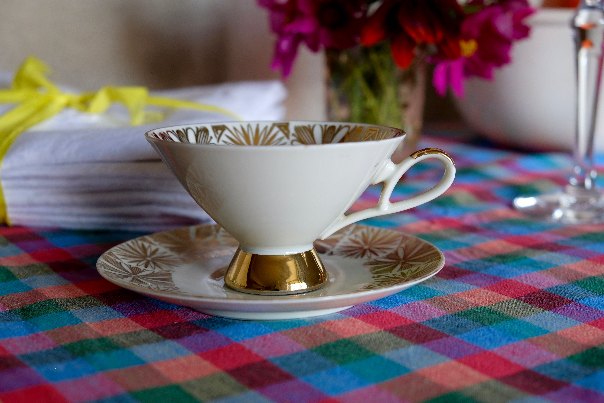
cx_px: 302
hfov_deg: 36.9
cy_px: 202
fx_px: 906
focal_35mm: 54
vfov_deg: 25.1
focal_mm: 35.8
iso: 800
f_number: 4
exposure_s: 1/110
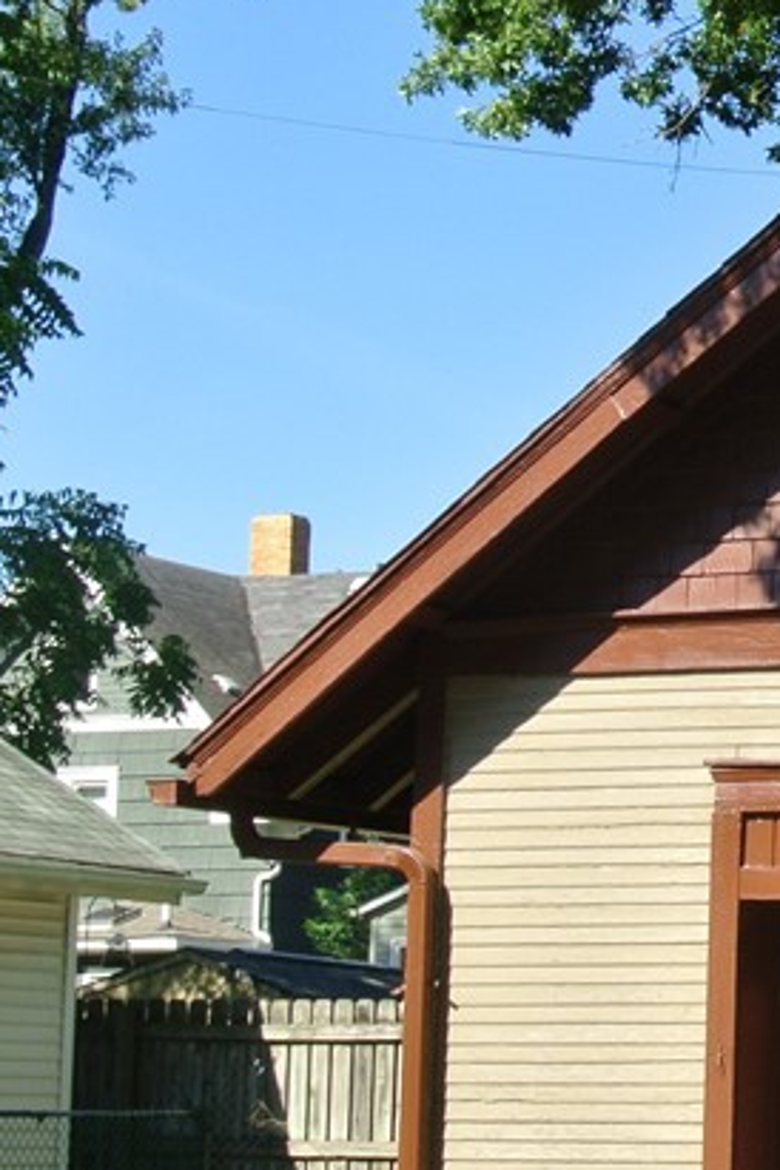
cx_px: 1425
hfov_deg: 11.0
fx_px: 3770
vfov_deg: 17.6
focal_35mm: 116
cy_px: 695
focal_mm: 16.3
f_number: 11
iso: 100
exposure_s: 1/60
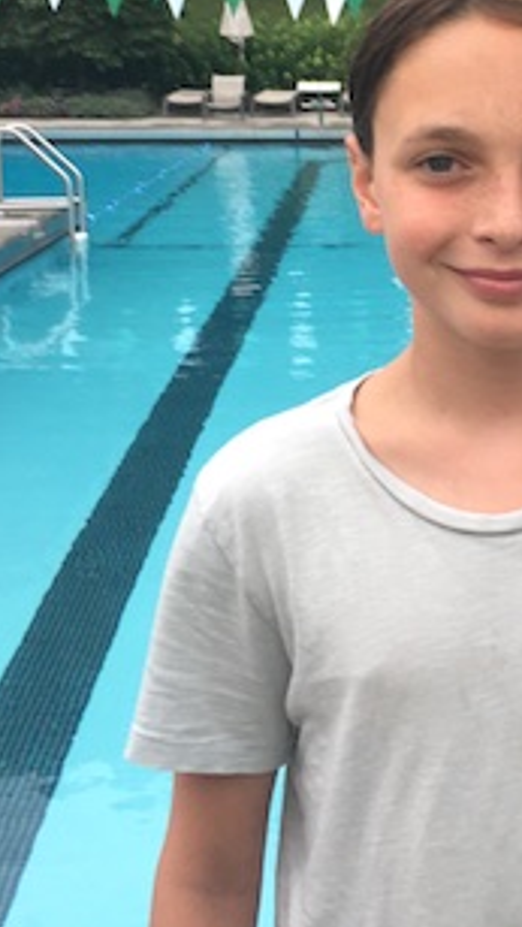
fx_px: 1818
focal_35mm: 74
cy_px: 326
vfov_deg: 28.4
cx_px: 625
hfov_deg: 15.7
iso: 25
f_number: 2.2
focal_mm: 4.15
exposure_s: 1/40
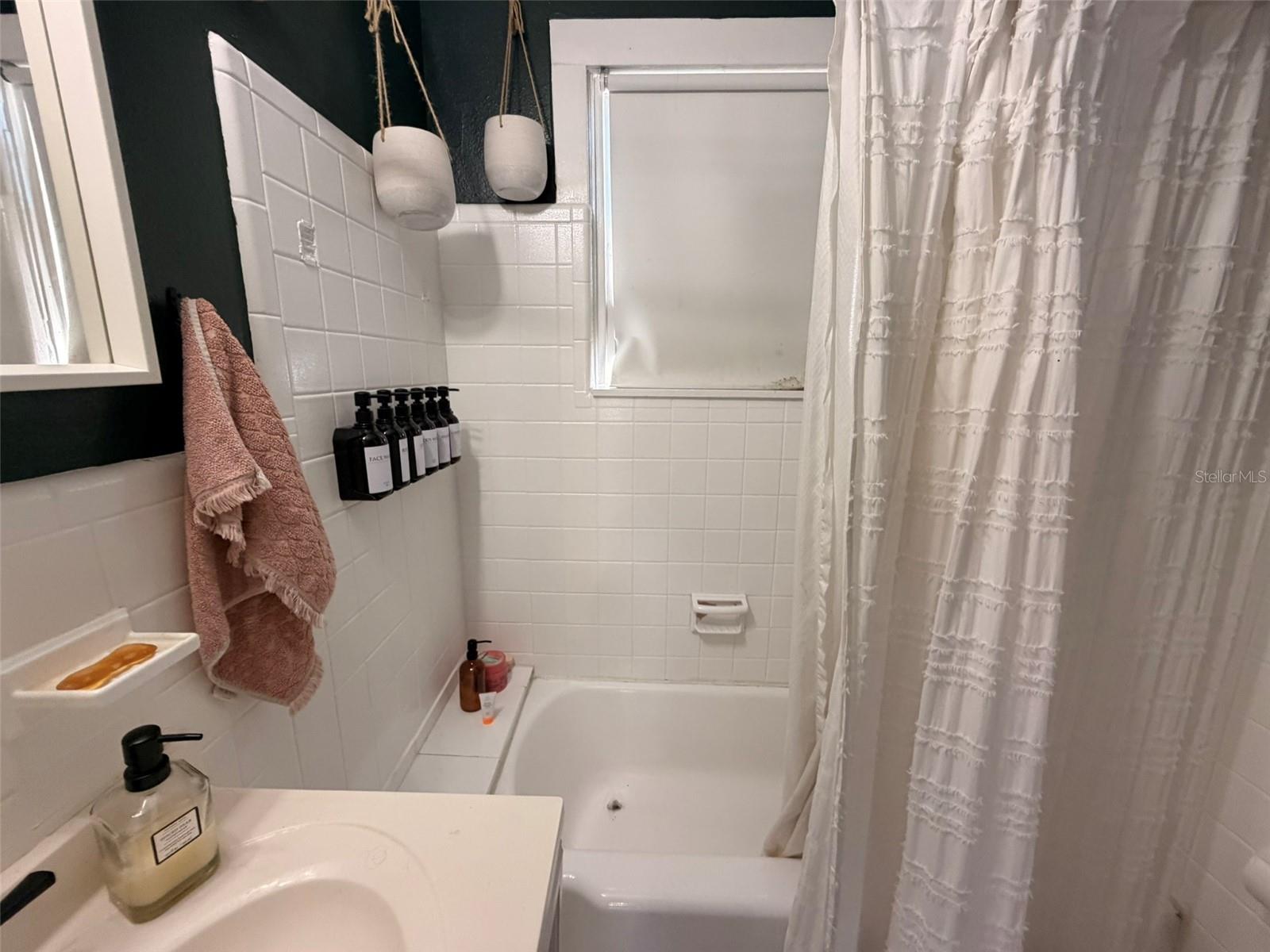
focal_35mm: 14
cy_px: 476
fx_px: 514
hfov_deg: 102.1
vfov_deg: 85.7
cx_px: 635
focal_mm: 2.22
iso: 320
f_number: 2.2
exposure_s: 1/60
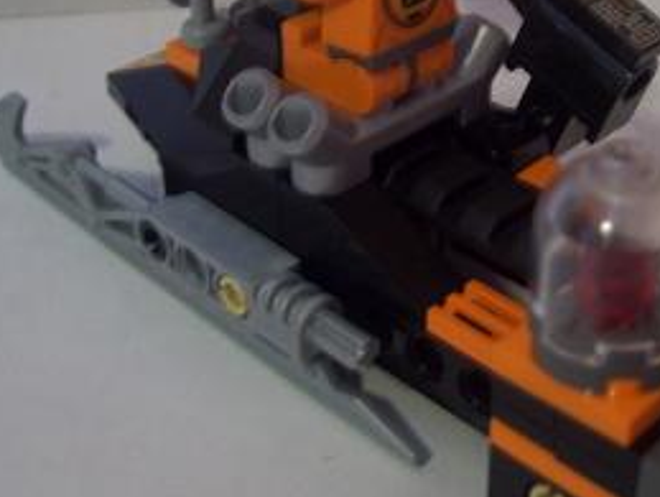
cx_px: 415
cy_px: 150
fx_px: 1241
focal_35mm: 65
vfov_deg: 22.5
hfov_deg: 29.7
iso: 160
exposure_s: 1/8
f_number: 2.7
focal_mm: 6
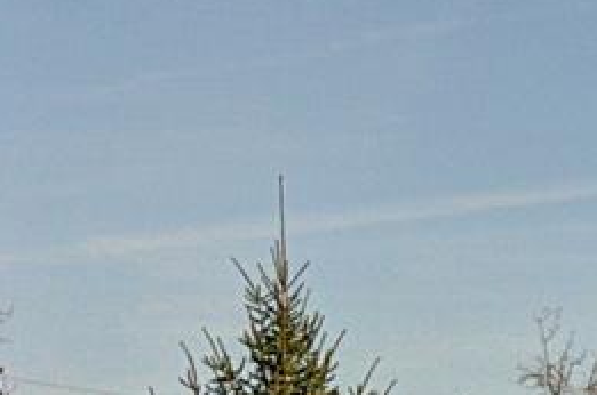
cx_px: 672
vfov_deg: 4.7
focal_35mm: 283
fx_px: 4684
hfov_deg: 7.2
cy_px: 951
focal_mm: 24
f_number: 10
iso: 400
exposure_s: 1/500
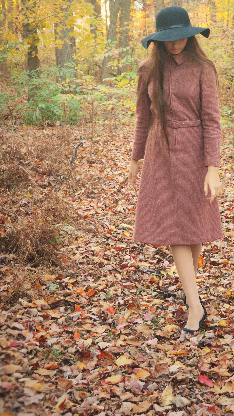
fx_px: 728
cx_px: 172
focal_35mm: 66
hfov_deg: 18.2
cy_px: 129
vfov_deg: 31.6
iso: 400
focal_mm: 30
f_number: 4.5
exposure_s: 1/30
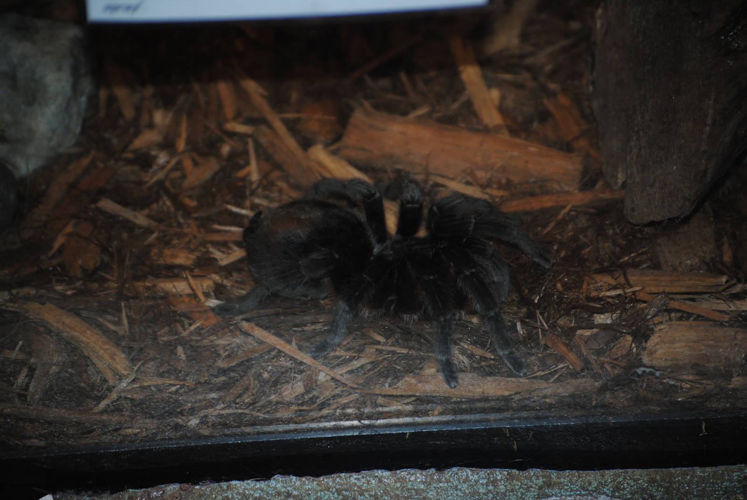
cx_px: 374
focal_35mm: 135
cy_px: 250
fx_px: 2805
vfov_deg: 10.2
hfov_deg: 15.2
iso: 200
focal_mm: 90
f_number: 4.5
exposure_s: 1/60
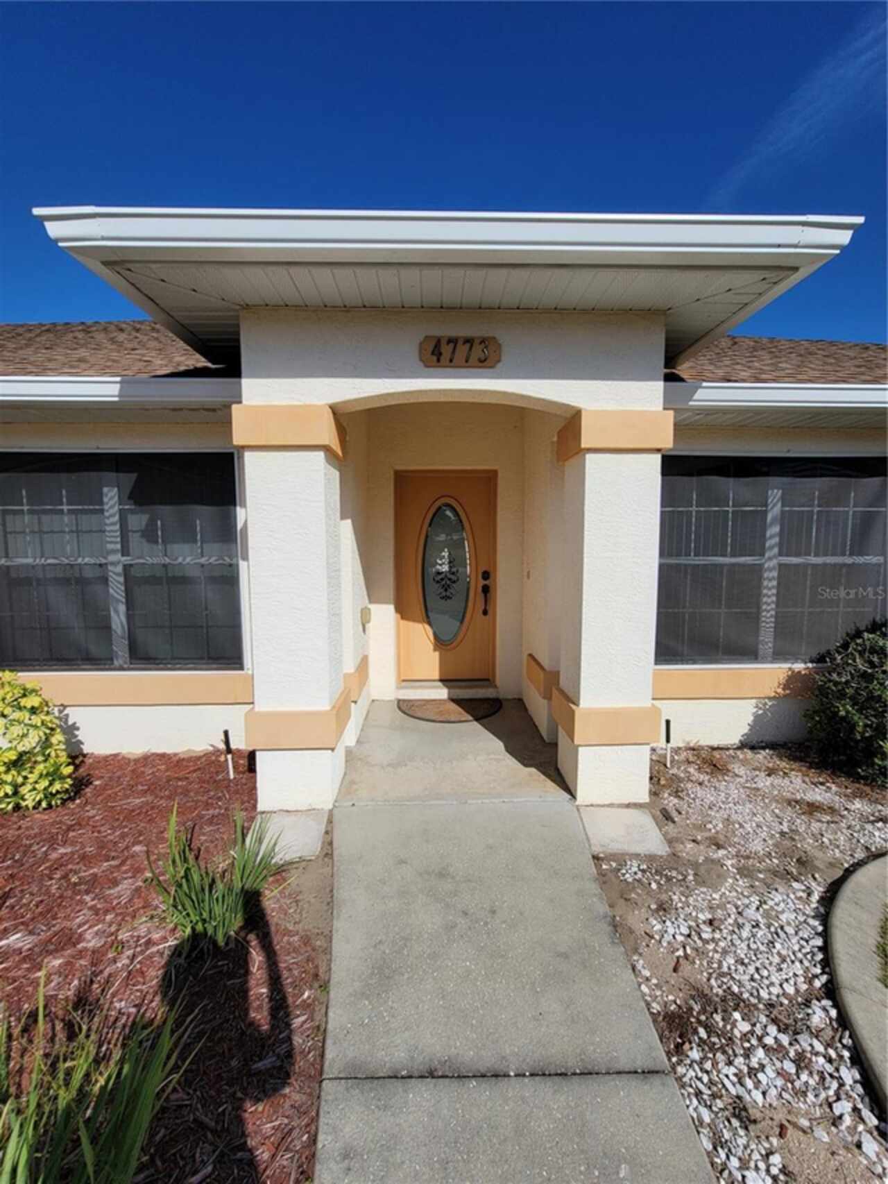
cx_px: 444
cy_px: 592
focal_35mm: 13
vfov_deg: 106.2
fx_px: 445
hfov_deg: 89.9
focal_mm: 2.2
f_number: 2.2
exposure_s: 1/3892
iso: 64
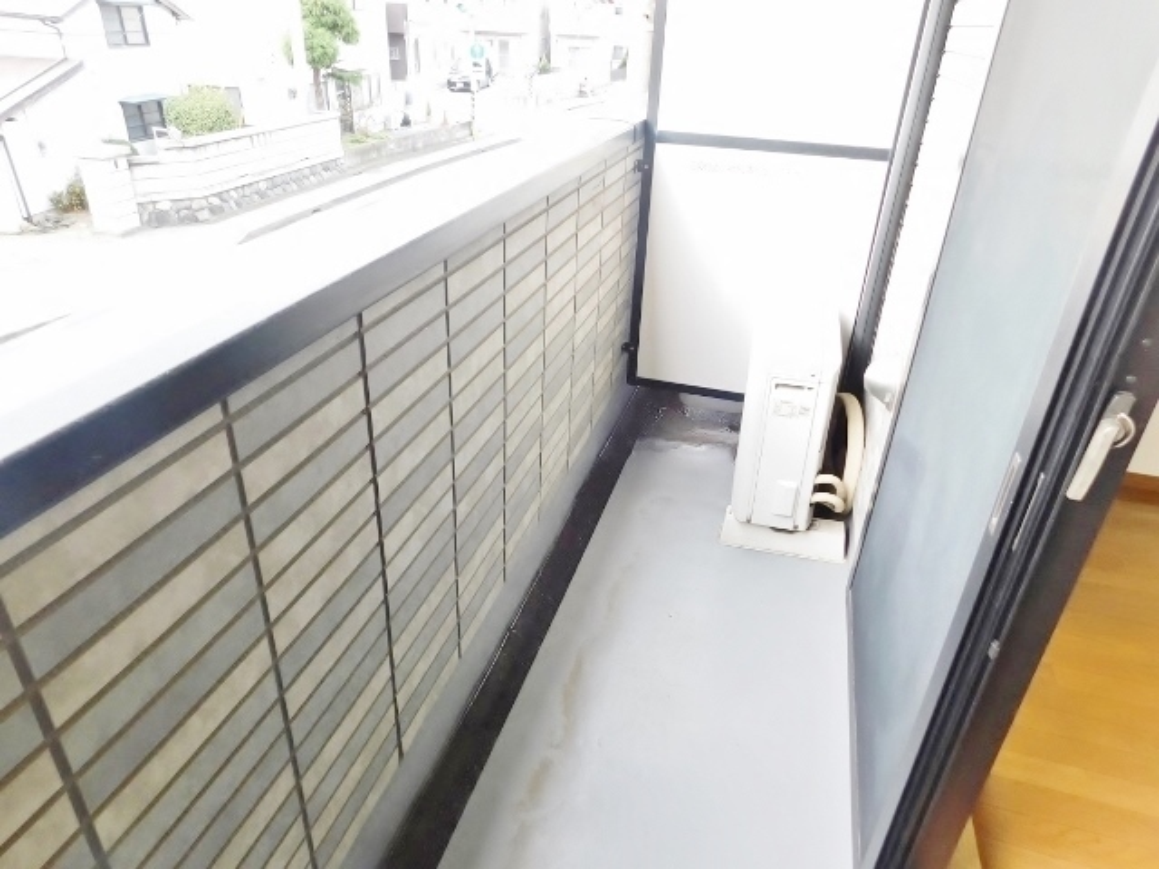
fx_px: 770
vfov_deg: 58.9
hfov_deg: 73.9
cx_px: 580
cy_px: 434
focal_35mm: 23
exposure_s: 1/60
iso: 125
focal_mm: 4
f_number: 3
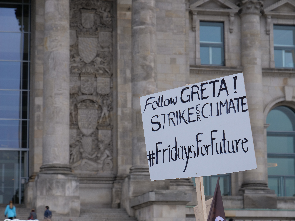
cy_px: 110
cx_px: 148
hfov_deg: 16.4
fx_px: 1023
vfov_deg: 12.3
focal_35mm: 120
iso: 200
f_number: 5.6
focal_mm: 60
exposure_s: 1/125
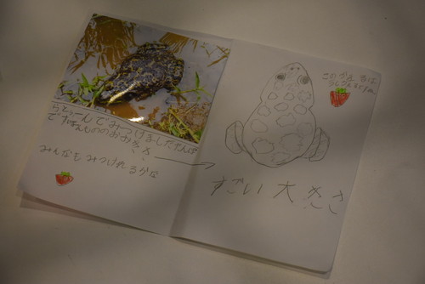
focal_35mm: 93
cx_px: 212
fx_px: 1099
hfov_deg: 21.9
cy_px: 142
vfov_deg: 14.7
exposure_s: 1/320
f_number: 5
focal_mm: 62
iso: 1000
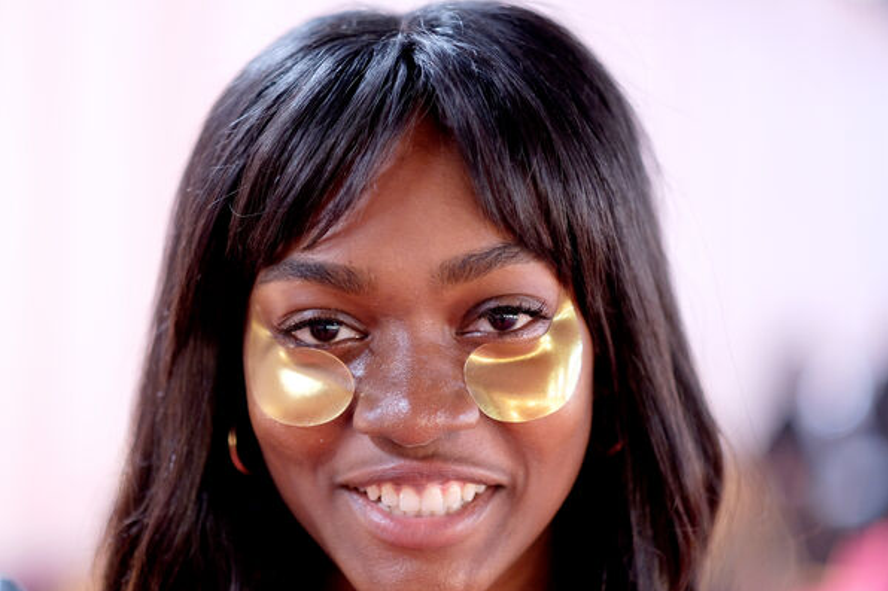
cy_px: 326
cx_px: 407
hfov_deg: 21.9
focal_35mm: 93
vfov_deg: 14.7
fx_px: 2293
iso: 1000
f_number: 1.2
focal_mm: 56
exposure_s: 1/250
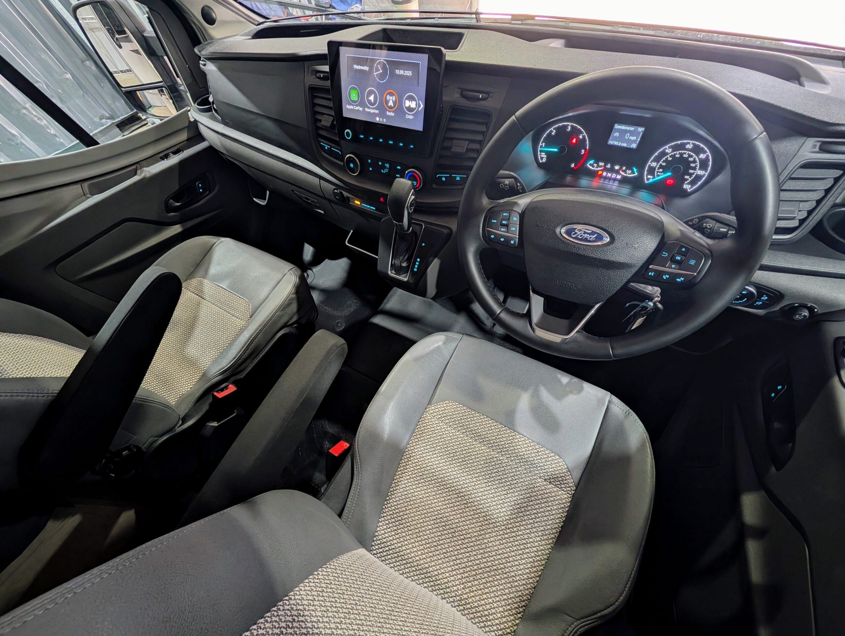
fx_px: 293
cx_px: 422
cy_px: 318
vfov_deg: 94.6
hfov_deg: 110.5
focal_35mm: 12
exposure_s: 1/25
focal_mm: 2.02
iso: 94
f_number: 1.7
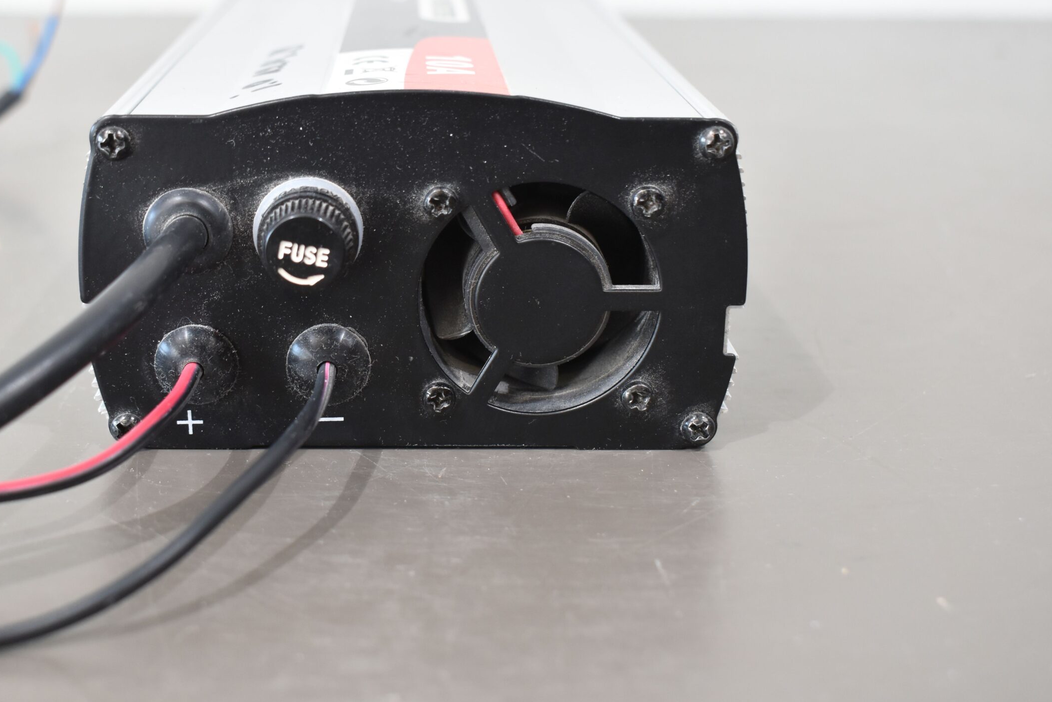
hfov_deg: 38.8
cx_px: 436
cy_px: 302
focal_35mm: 51
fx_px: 1490
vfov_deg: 26.5
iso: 720
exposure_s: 1/60
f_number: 5.6
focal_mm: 28
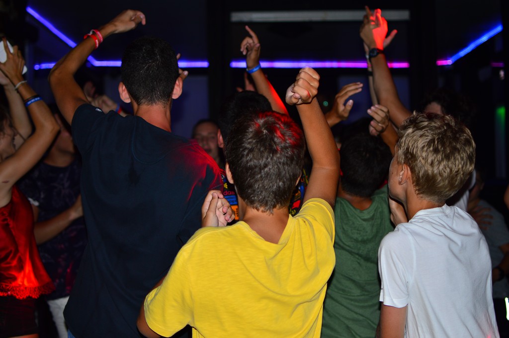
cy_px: 169
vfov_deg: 25.7
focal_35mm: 52
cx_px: 254
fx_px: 742
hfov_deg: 37.9
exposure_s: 1/200
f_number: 1.8
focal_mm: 35
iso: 100
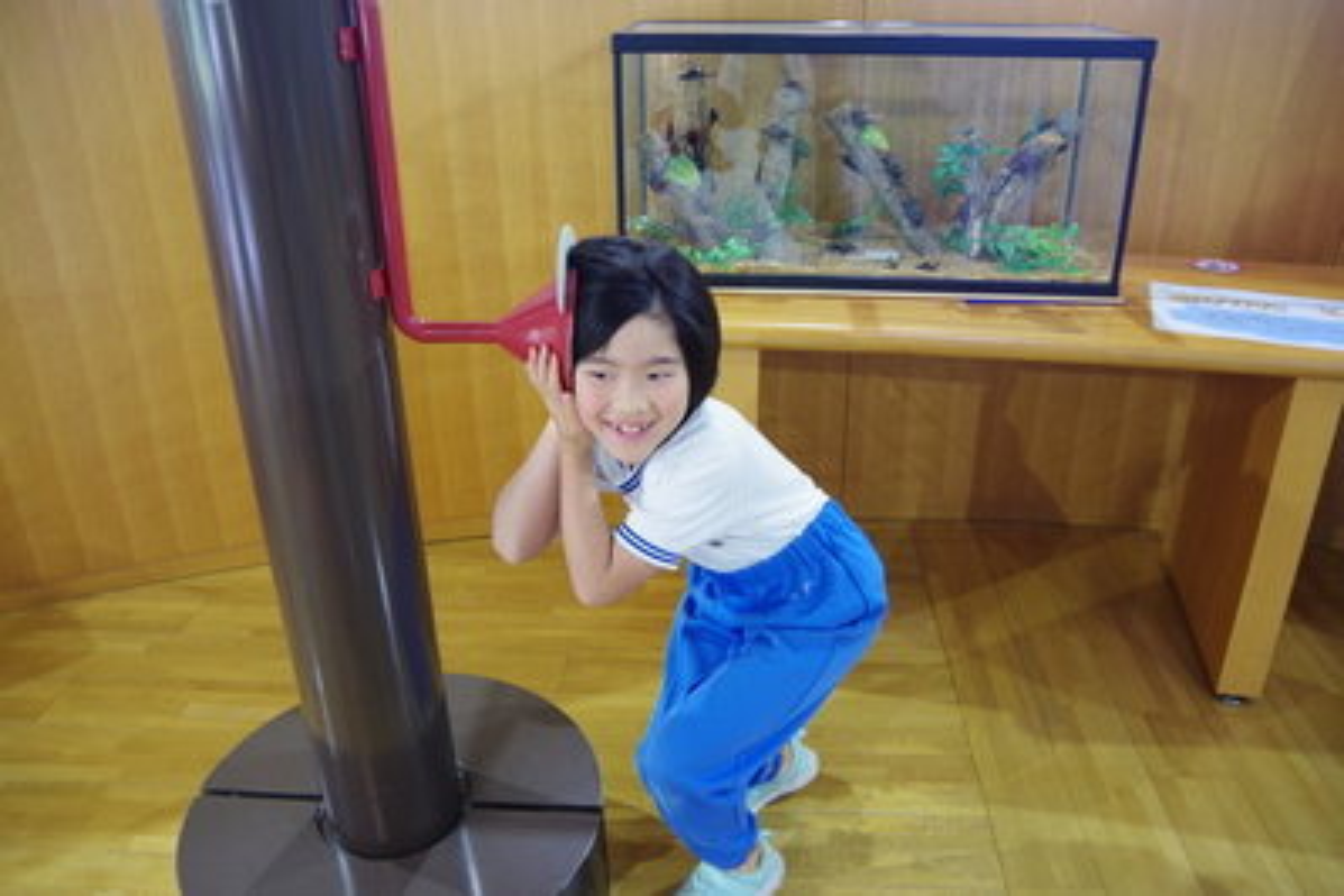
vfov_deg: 47.9
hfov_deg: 67.4
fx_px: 1008
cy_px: 448
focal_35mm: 27
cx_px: 672
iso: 800
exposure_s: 1/40
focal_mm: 18
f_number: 3.5
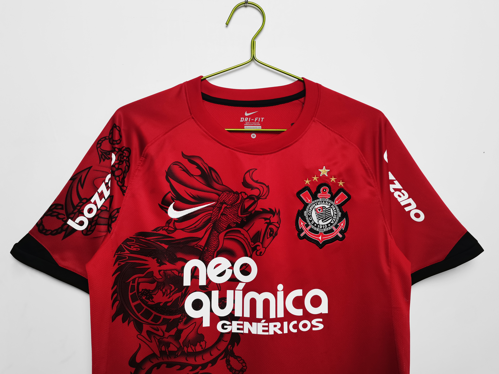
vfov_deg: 53.1
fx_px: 375
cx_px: 250
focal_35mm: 26
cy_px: 187
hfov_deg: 67.3
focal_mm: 5.58
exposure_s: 1/100
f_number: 1.8
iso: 64
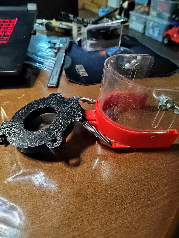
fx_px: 159
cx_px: 90
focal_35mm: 23
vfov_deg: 73.9
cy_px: 119
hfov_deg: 58.9
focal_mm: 5.52
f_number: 1.9
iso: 5040
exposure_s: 1/25
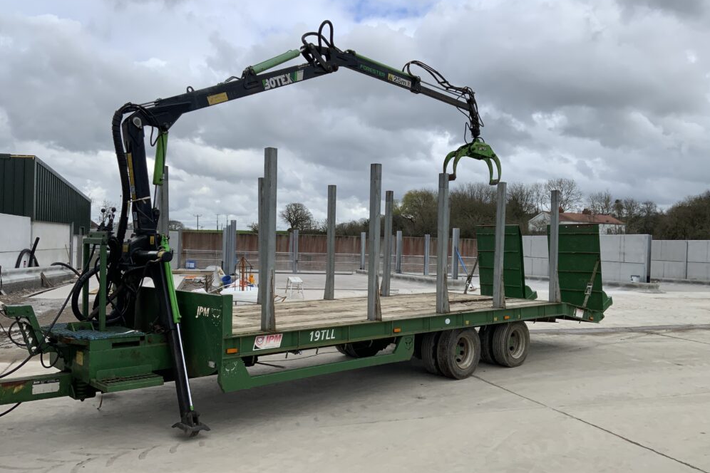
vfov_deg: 42.3
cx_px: 354
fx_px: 611
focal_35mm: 31
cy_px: 252
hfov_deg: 60.3
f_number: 1.8
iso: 16
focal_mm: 3
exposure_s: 1/781
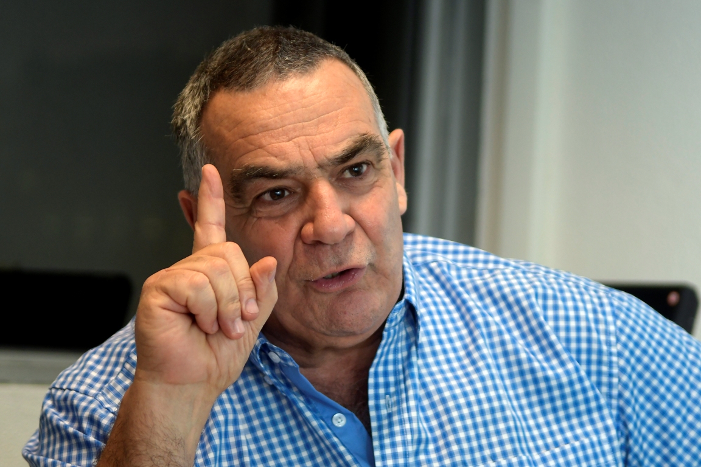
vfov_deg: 16.6
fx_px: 1606
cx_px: 350
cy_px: 234
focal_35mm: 82
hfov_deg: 24.6
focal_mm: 55
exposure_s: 1/160
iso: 800
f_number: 2.8
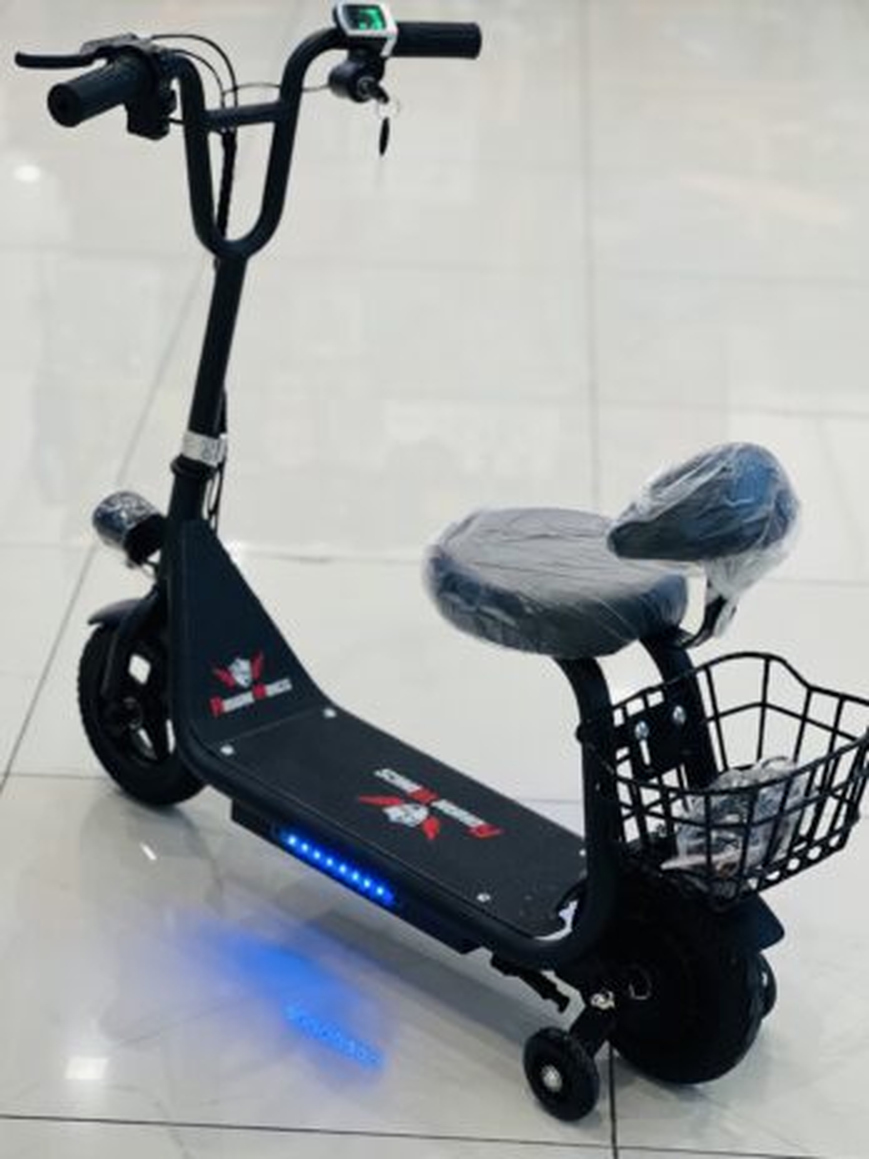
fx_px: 2577
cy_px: 580
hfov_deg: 19.1
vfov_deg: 25.3
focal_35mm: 77
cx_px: 434
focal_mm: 9
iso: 160
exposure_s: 1/50
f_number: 2.8
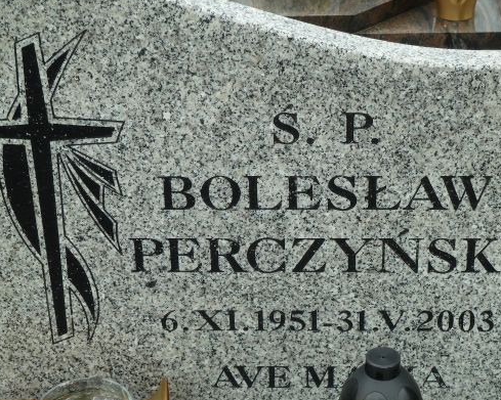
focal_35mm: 92
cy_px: 235
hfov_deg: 20.8
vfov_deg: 16.7
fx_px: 1364
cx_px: 276
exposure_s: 1/125
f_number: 4.1
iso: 80
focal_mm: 11.9
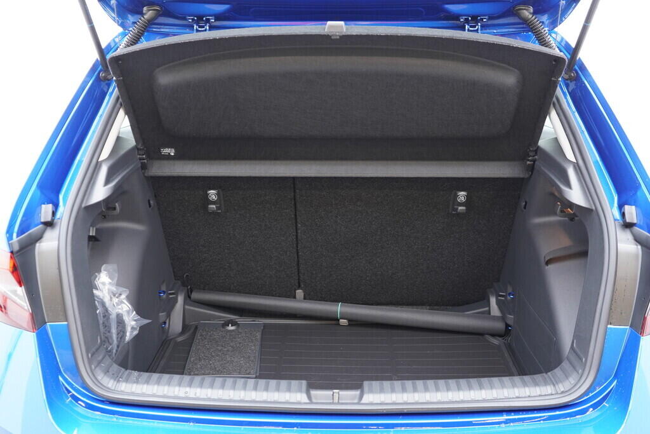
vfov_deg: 36.9
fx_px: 650
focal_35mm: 36
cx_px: 325
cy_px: 217
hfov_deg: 53.1
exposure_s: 1/40
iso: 800
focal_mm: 24
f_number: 2.8
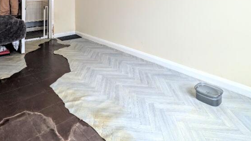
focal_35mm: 24
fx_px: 160
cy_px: -13
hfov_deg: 75.3
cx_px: 98
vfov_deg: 39.3
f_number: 1.7
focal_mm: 2.02
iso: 52
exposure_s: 1/20
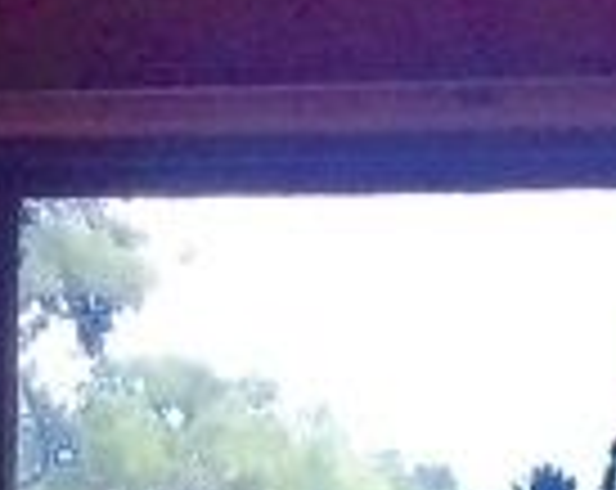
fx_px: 3857
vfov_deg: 6.5
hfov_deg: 9.1
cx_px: 252
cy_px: 1600
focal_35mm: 212
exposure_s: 1/33
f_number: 2.2
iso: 50
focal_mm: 4.15
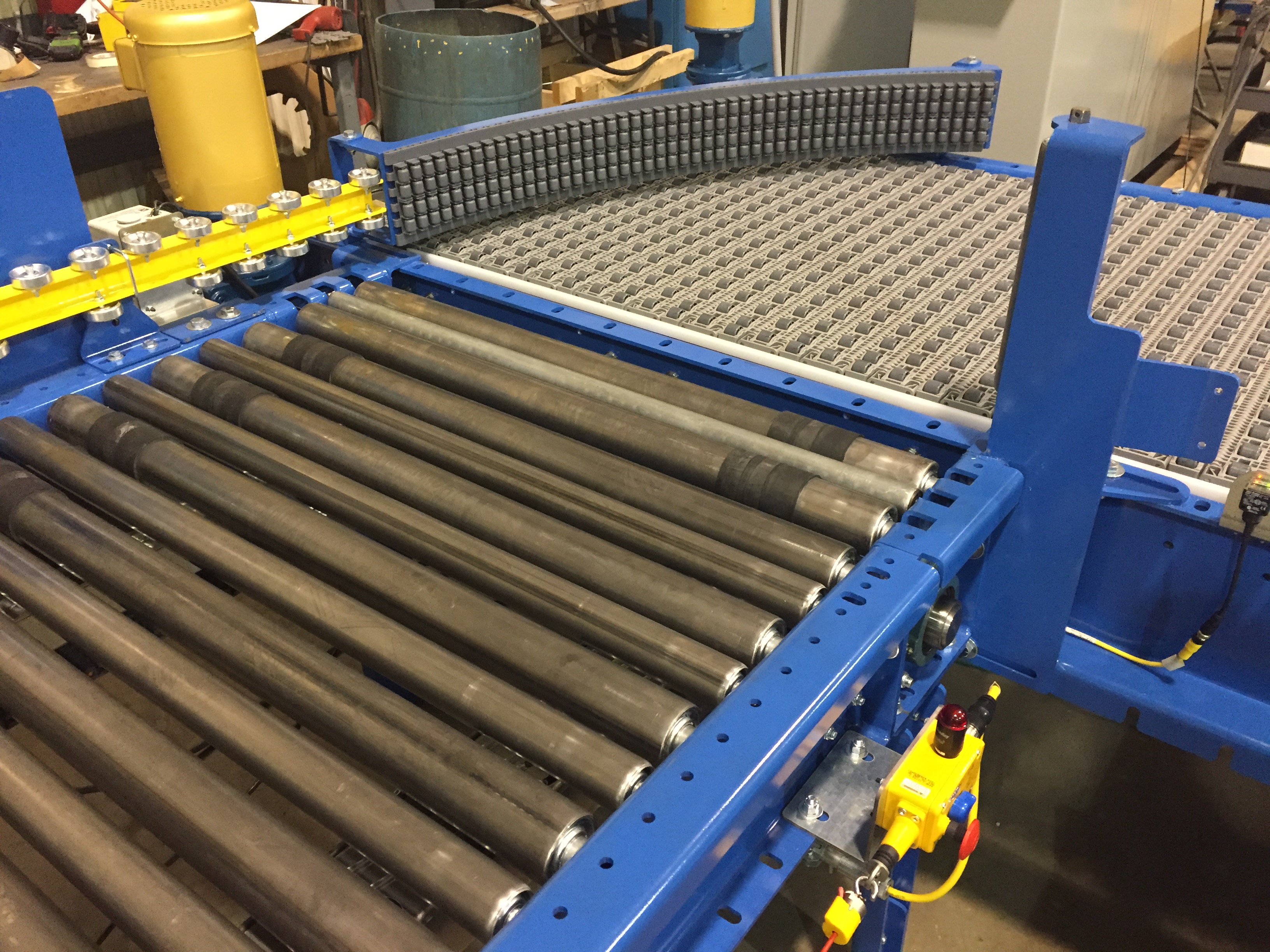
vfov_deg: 48.2
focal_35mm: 29
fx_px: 1064
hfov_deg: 61.7
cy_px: 476
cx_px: 635
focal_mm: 4.15
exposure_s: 1/30
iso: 250
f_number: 2.2
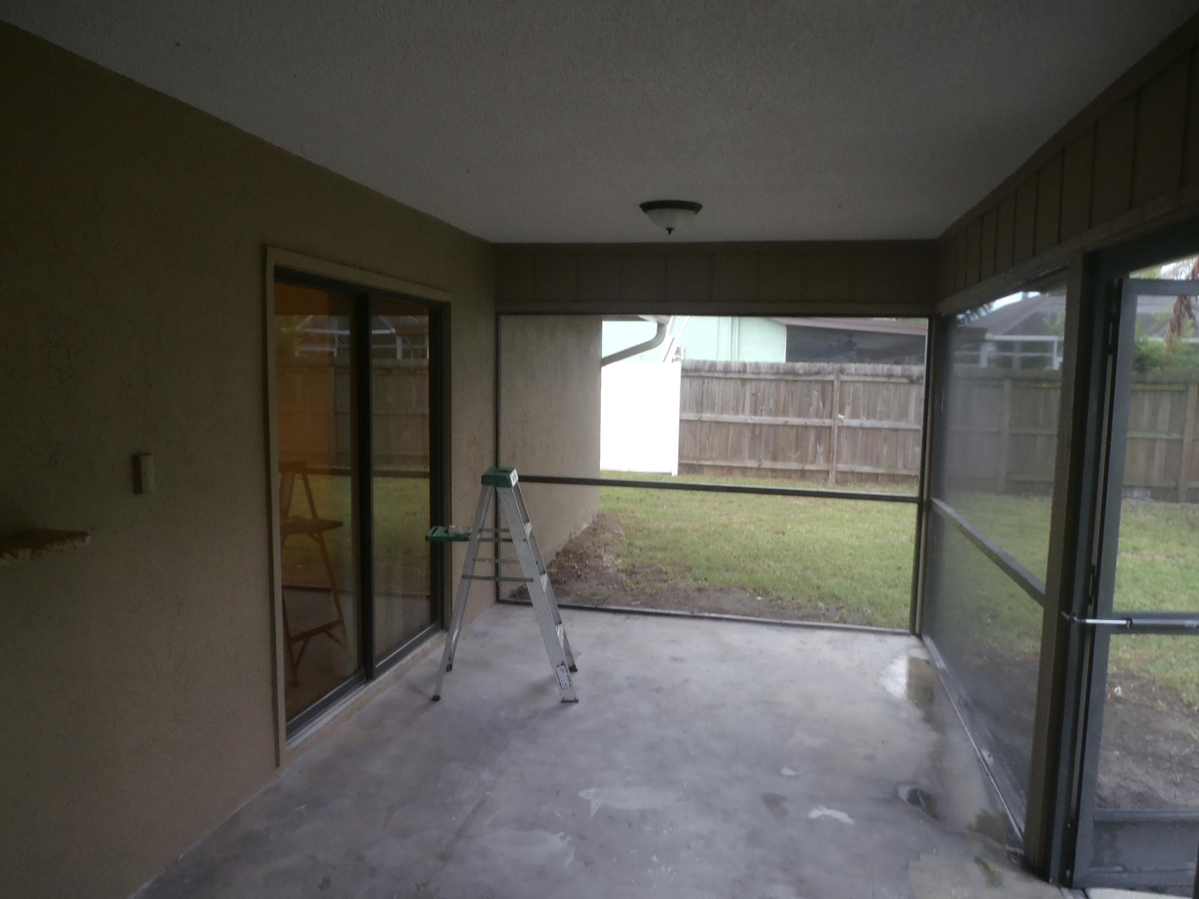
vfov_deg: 56.8
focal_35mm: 24
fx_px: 831
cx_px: 600
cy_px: 450
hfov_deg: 71.6
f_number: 3
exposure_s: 1/80
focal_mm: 4.2
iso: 80
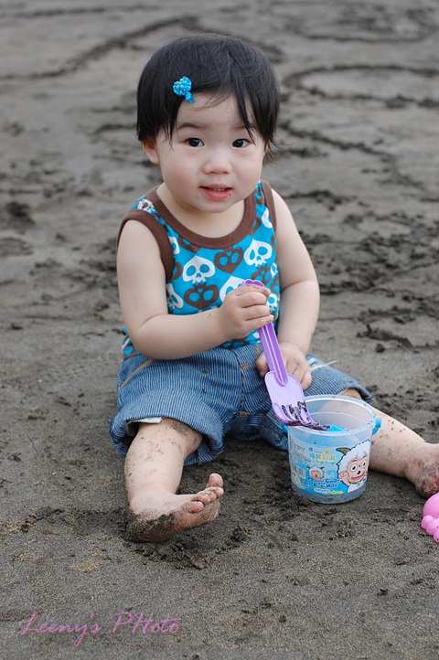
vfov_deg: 27.0
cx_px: 220
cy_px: 330
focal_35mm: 75
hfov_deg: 18.1
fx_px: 1374
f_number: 4.5
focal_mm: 50
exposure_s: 1/160
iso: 400
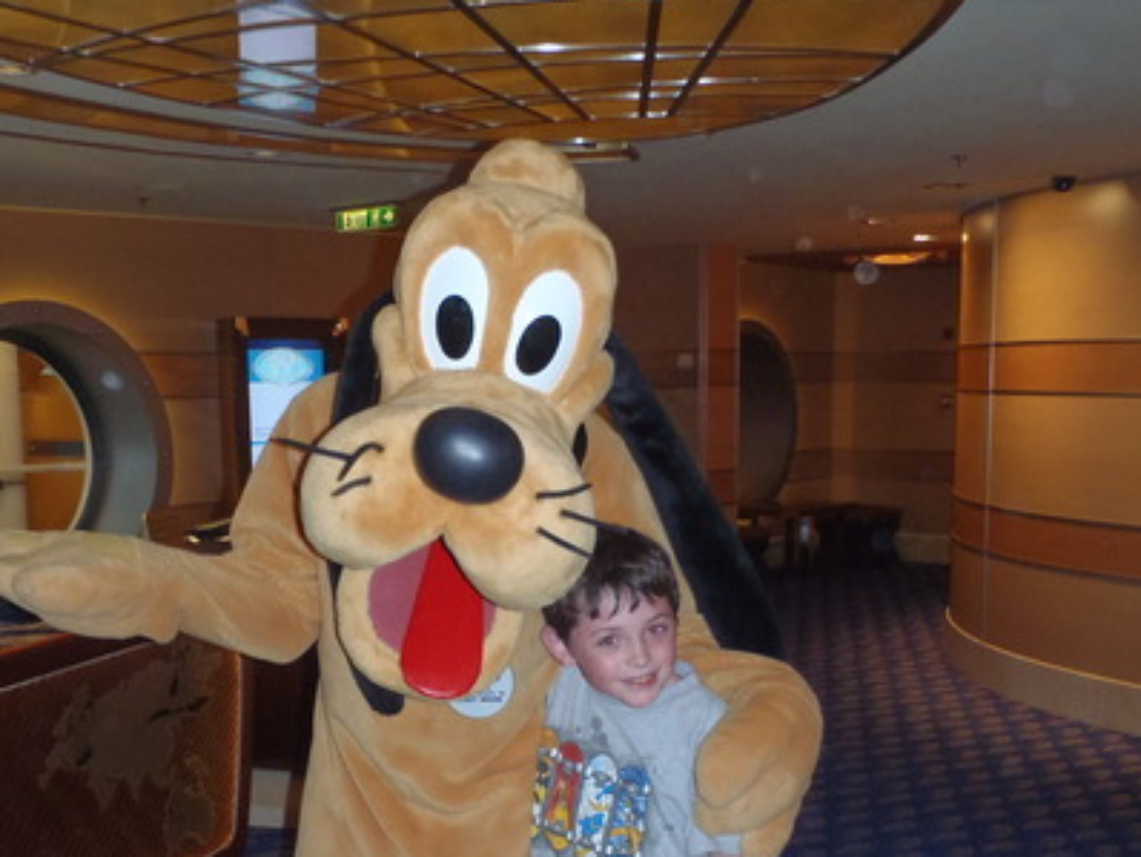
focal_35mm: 45
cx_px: 459
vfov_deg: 31.6
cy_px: 656
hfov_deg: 41.9
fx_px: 1484
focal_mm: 5
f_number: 3.9
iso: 250
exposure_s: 1/30
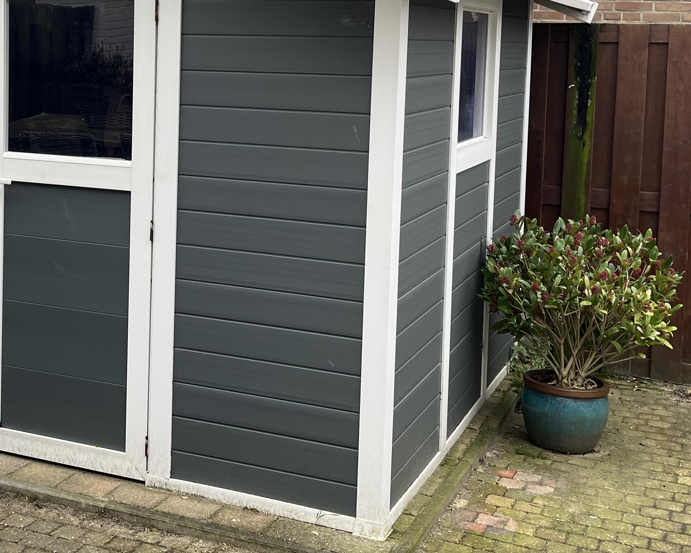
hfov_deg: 33.0
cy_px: 118
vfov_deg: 26.7
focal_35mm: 56
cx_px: 185
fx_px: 1145
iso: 32
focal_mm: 5.1
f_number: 1.6
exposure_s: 1/143
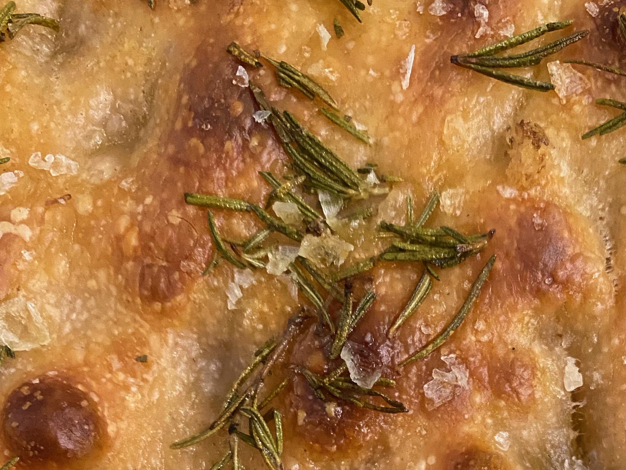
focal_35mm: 54
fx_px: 977
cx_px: 480
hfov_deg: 34.7
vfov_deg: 23.8
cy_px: 610
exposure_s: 1/60
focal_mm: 4.25
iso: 320
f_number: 1.8
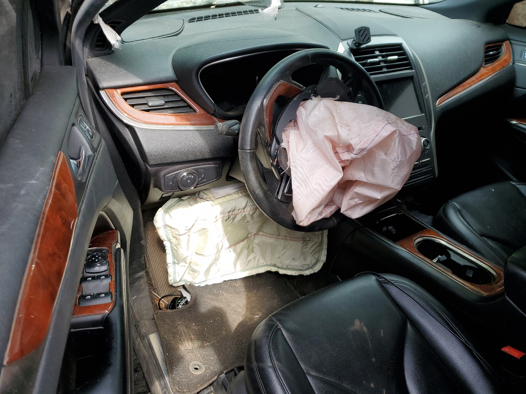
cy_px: 197
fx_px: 395
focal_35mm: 26
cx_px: 263
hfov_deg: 67.3
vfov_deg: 53.1
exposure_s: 1/233
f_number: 1.5
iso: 50
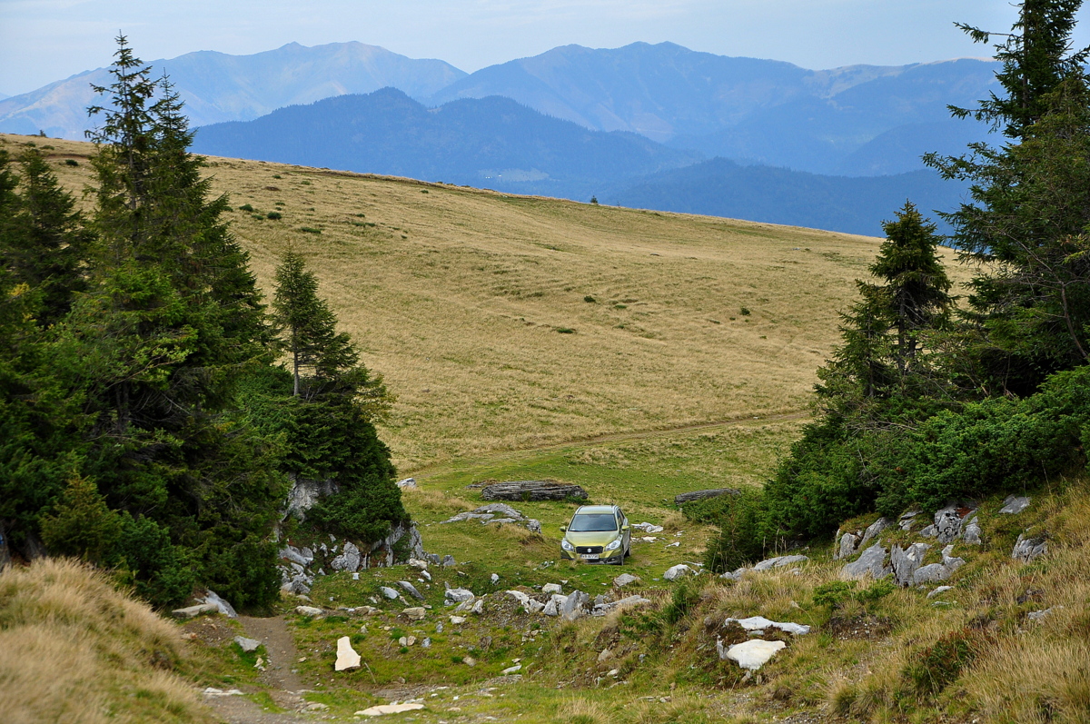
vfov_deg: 14.7
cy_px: 362
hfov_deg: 21.9
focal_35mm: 93
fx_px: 2812
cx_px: 545
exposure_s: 1/500
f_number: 5.6
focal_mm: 62
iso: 400
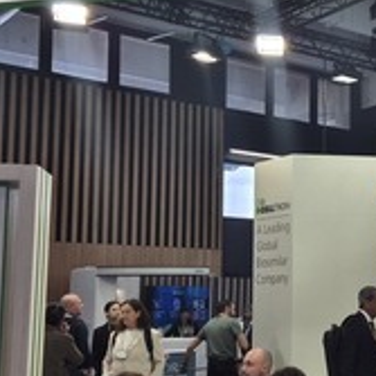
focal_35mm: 68
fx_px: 836
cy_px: 209
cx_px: 408
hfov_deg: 23.8
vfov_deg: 25.3
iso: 25
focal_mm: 5.4
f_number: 1.8
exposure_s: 1/250
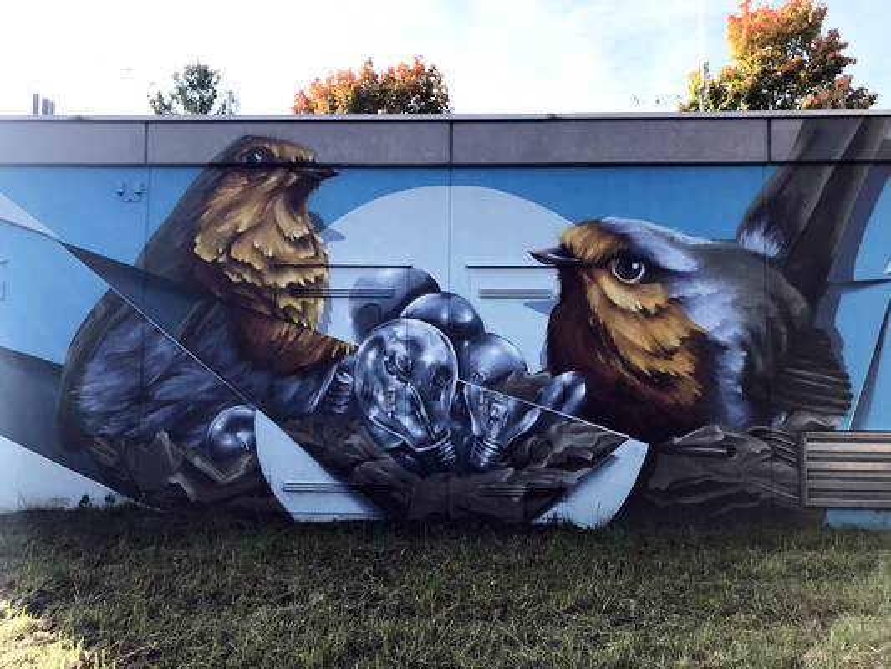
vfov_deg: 49.8
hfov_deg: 63.4
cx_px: 446
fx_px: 721
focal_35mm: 28
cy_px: 334
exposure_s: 1/1277
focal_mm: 4
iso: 20
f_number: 1.8
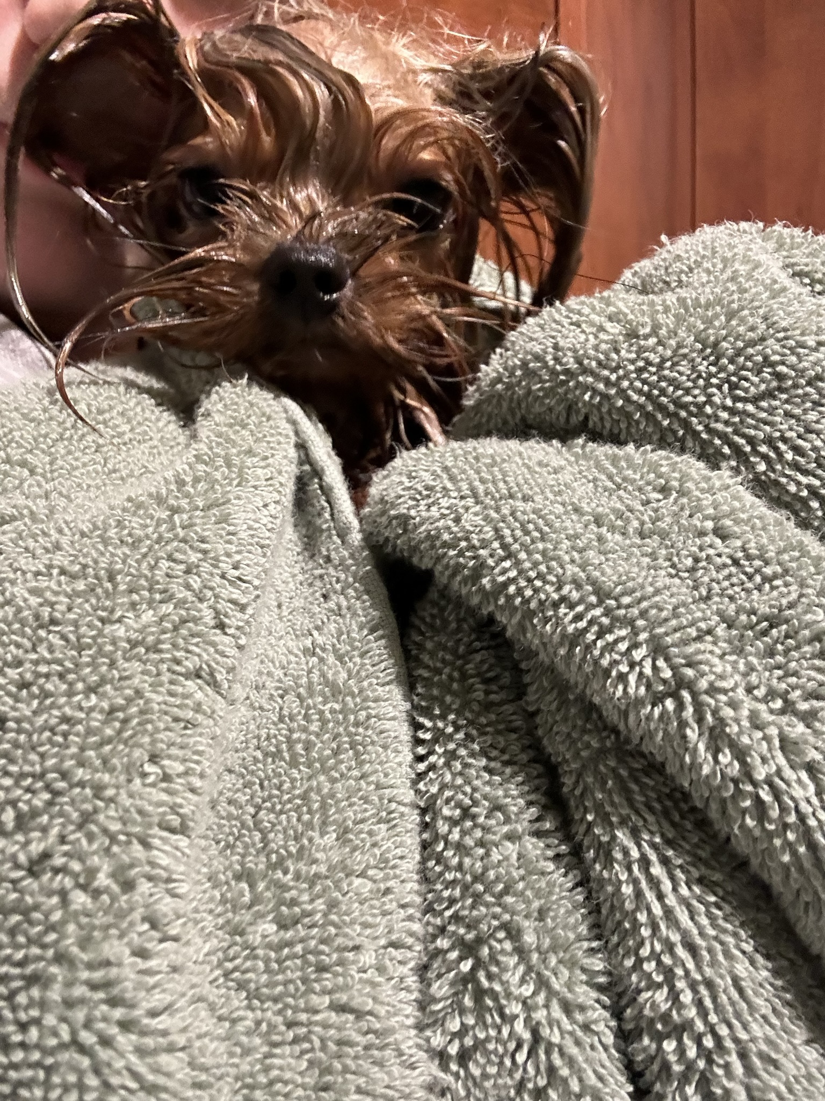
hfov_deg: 46.8
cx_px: 412
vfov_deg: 60.0
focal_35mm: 30
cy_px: 550
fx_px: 953
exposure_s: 1/60
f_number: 1.9
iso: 320
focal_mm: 2.69
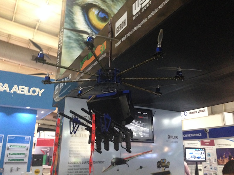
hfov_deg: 55.4
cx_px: 117
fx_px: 223
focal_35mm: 33
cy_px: 88
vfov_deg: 42.9
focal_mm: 4.12
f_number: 2.4
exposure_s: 1/20
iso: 400
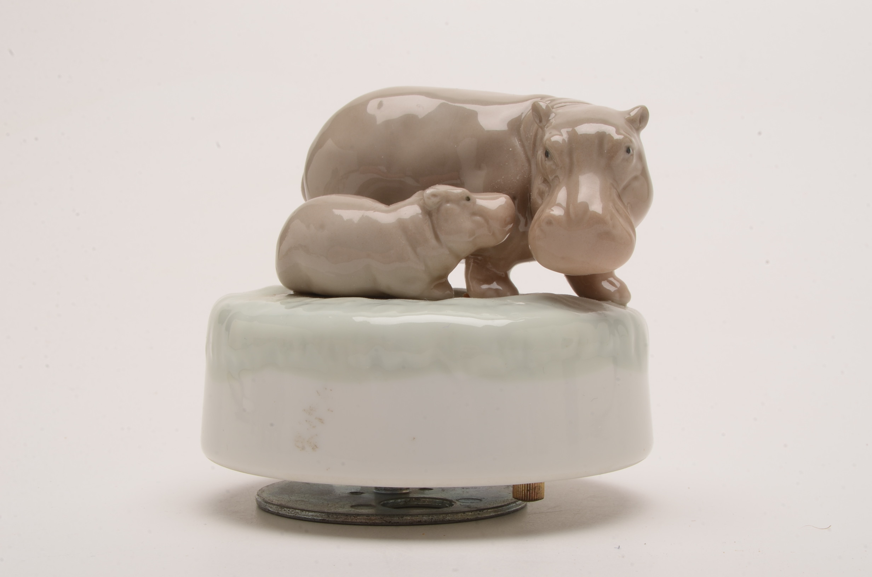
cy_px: 288
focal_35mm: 60
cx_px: 436
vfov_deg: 22.5
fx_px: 1450
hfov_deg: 33.5
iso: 100
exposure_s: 1/160
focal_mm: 40
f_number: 29
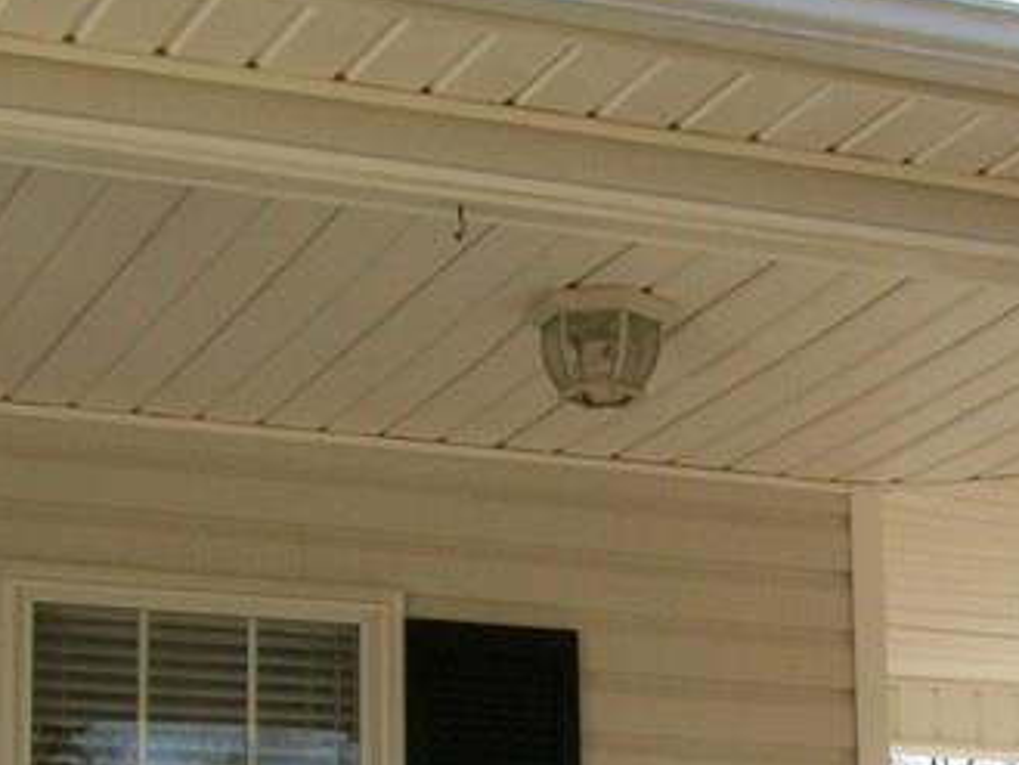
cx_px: 1004
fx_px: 3298
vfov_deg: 13.0
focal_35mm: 112
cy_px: 846
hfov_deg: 17.2
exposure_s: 1/640
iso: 64
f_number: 2.7
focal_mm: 6
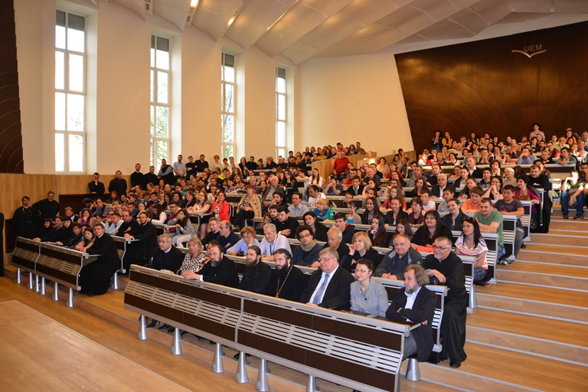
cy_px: 196
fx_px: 441
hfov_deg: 67.4
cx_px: 294
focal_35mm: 27
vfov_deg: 47.9
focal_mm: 18
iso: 900
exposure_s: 1/60
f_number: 3.5
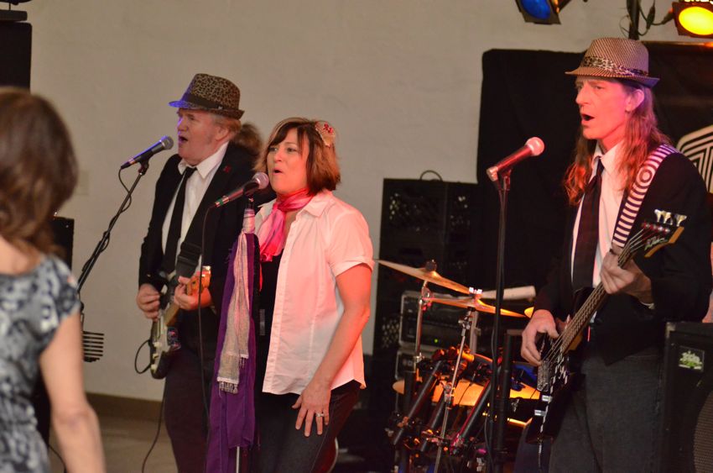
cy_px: 236
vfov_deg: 9.6
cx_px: 356
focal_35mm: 142
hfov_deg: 14.4
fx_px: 2816
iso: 4000
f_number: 2.8
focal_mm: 95
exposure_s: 1/250
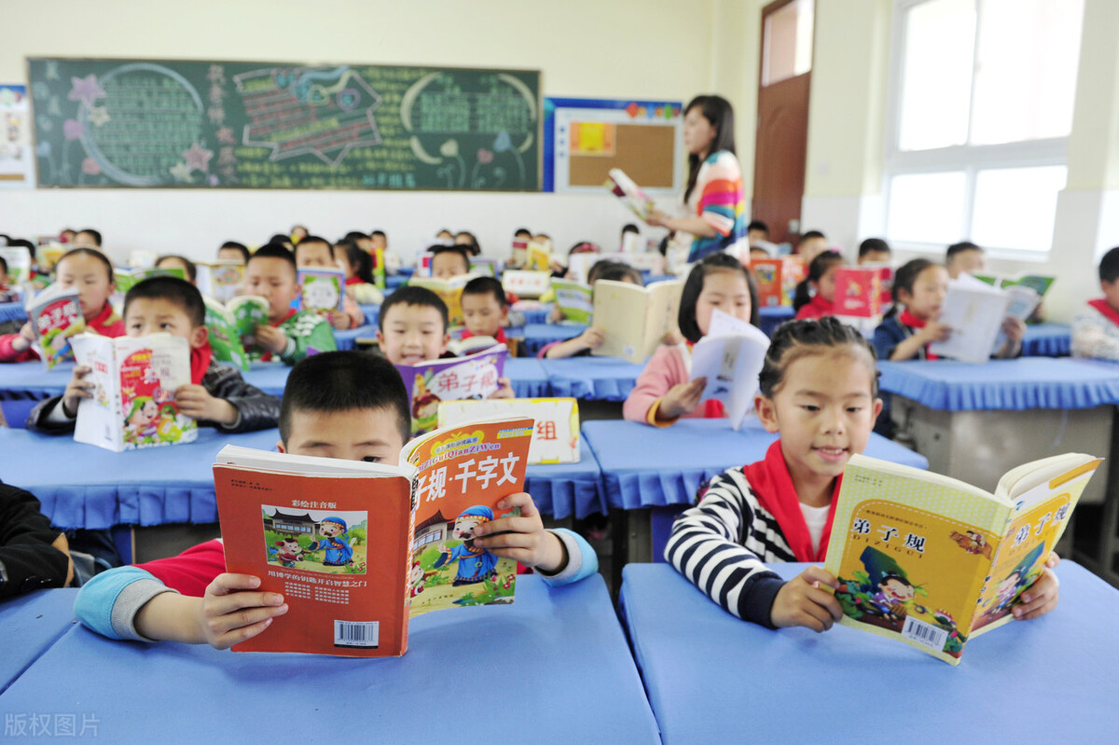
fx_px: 839
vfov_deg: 47.9
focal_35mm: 27
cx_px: 560
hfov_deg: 67.4
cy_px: 372
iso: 1000
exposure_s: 1/60
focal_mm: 27
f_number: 5
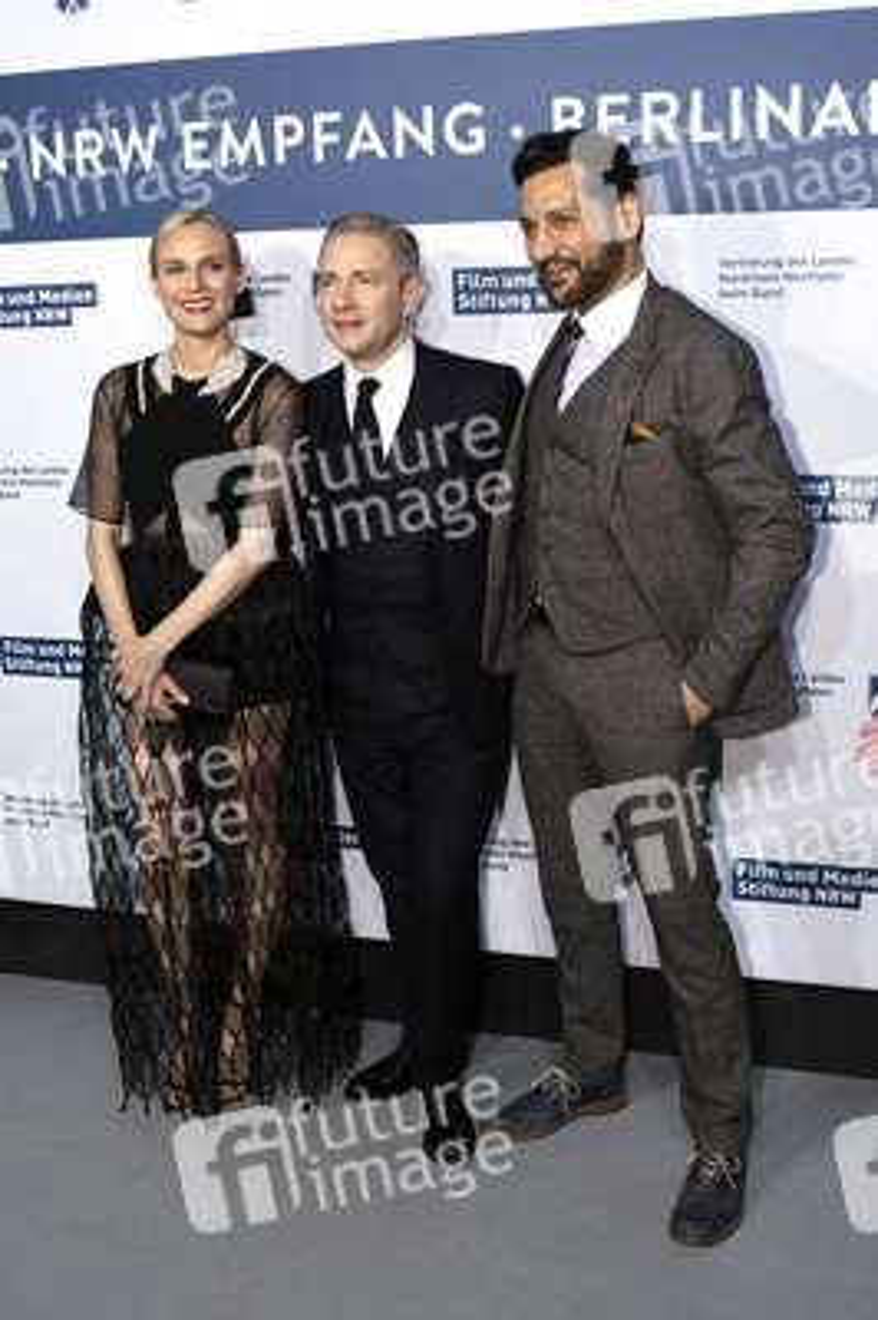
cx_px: 439
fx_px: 1283
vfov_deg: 54.5
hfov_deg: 37.8
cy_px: 660
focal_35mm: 35
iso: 800
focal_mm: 35
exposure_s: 1/400
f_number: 4
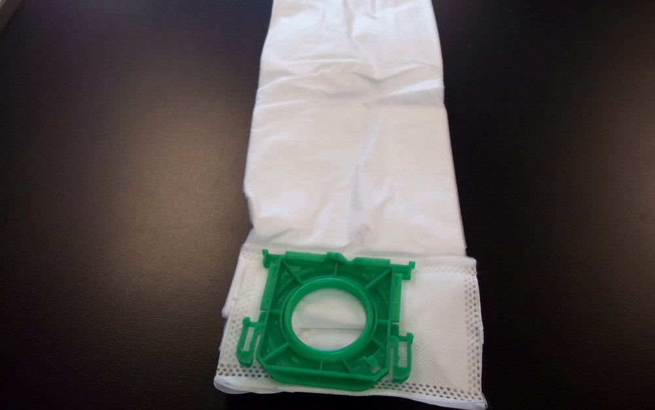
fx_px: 607
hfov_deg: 56.7
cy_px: 175
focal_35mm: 34
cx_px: 328
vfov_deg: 37.2
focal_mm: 5.7
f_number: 2.9
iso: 80
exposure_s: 1/50
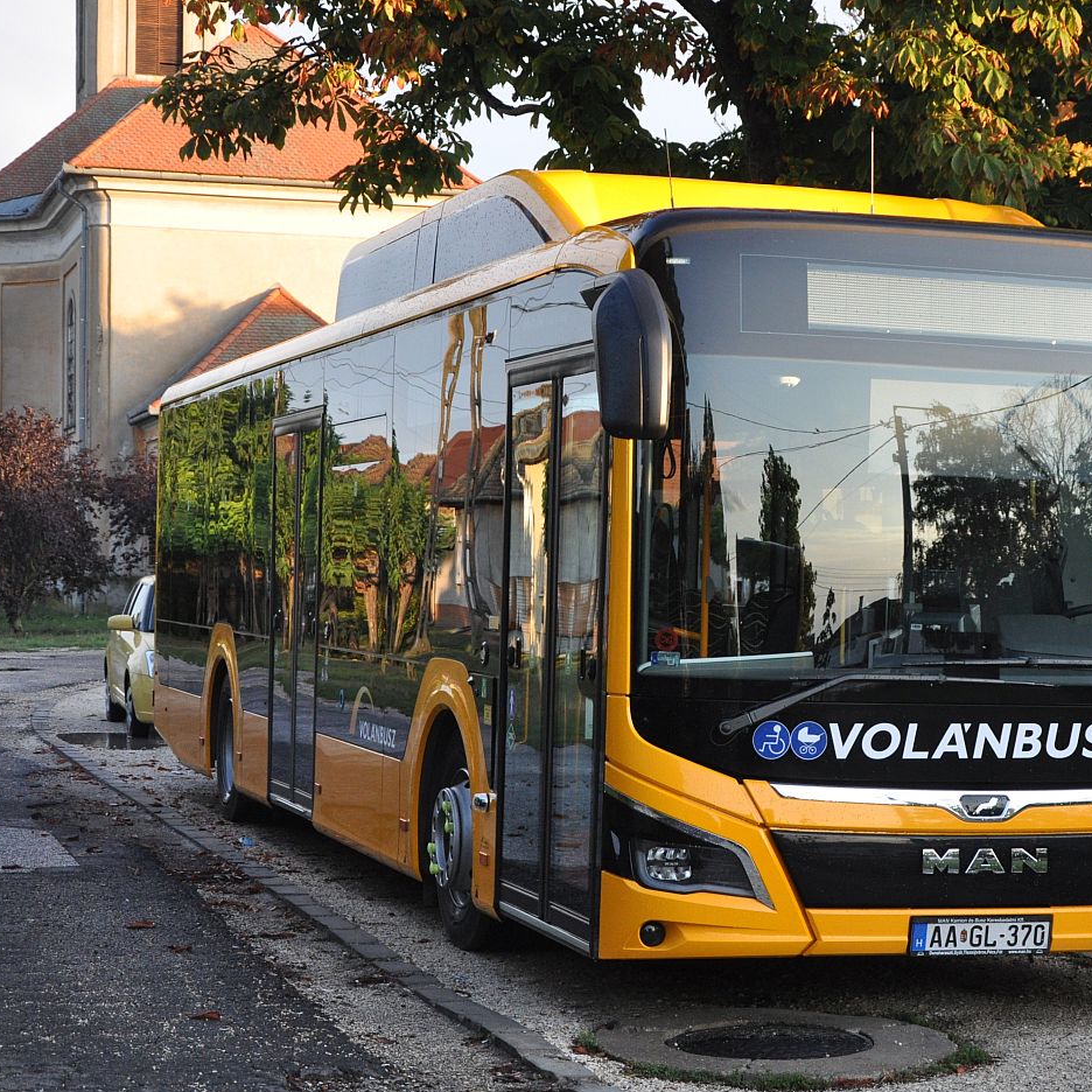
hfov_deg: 22.4
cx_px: 755
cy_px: 546
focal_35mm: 77
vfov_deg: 22.5
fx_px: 2748
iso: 900
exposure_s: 1/500
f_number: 4.5
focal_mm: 40
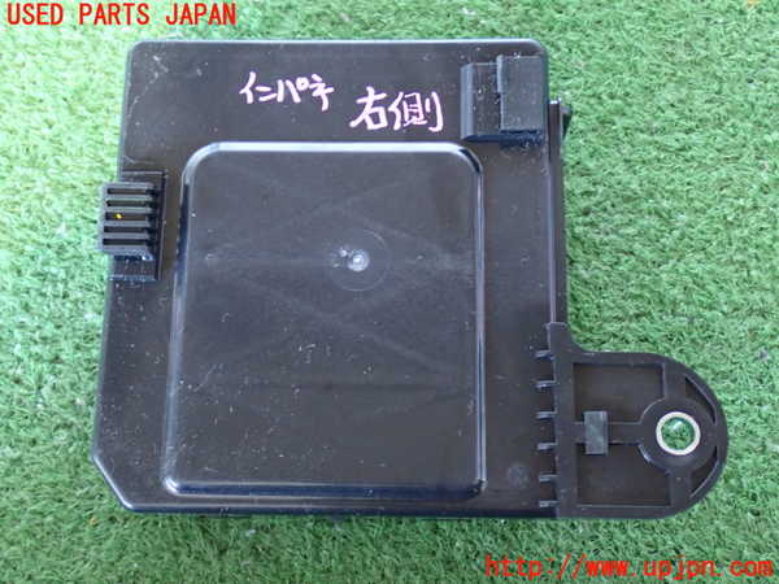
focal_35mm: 47
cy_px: 292
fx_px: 1058
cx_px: 390
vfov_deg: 30.9
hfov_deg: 40.4
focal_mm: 8.4
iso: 800
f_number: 3.1
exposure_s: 1/13
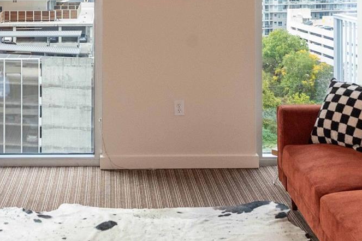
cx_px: 134
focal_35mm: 68
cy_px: -1
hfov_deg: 29.5
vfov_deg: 19.4
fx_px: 684
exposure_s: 1/125
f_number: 7.1
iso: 640
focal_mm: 22
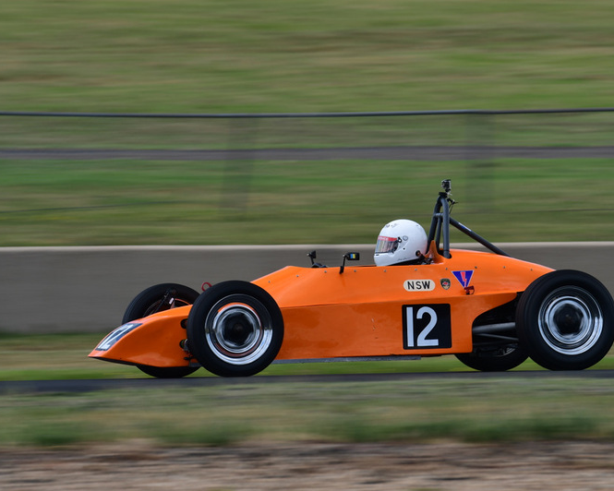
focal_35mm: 331
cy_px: 246
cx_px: 364
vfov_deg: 4.7
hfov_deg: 5.9
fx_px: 6007
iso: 100
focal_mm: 195
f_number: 10
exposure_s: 1/125
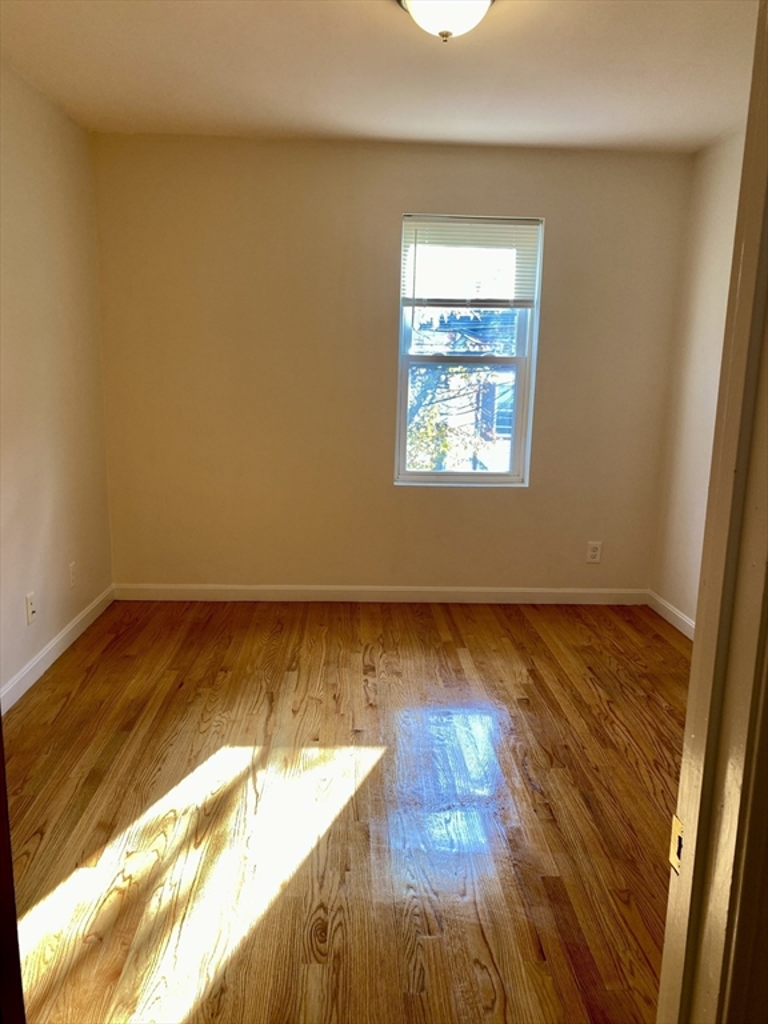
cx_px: 384
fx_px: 769
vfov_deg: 67.3
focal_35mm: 26
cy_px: 512
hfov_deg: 53.1
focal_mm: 4.25
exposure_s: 1/120
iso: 40
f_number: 1.8
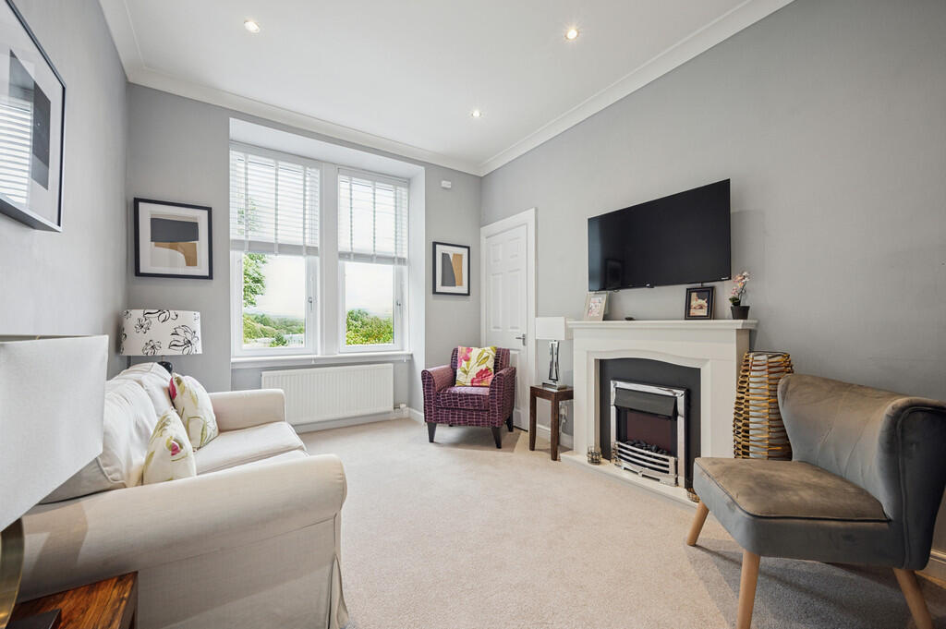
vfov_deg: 81.1
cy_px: 314
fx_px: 368
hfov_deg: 104.3
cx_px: 473
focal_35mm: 14
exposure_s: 1/20
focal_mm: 14
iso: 500
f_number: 8
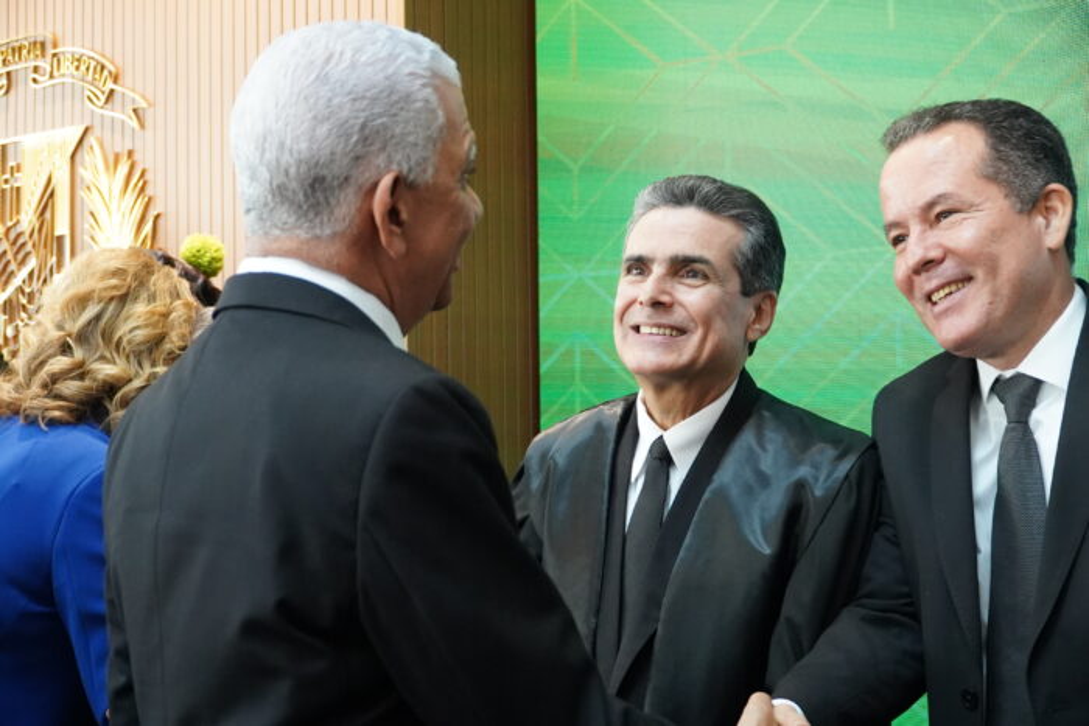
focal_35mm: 61
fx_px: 1846
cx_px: 544
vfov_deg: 22.3
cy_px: 363
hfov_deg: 32.9
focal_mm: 41
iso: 5000
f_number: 4.5
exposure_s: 1/250
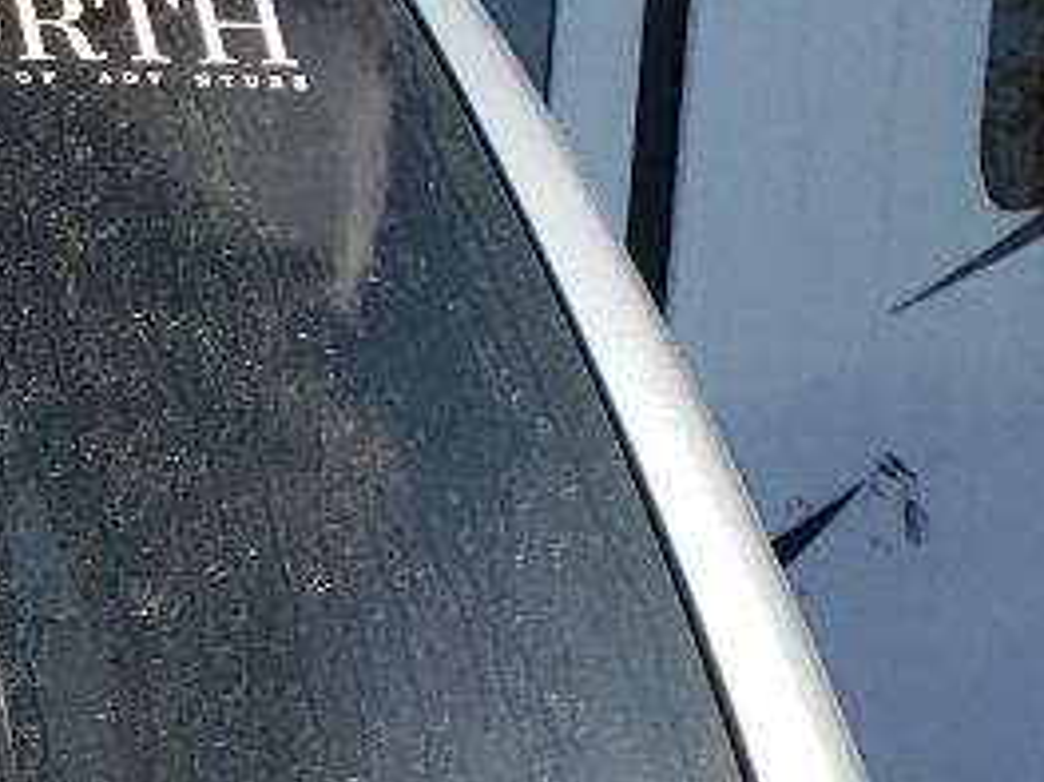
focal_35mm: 158
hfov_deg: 11.2
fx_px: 4763
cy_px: 1516
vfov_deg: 8.9
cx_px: -1104
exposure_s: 1/2500
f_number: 1.5
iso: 50
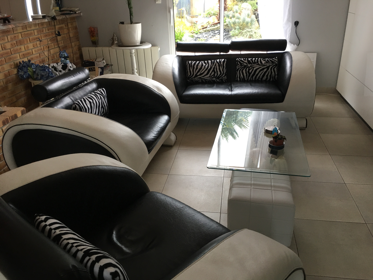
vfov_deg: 48.2
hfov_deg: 61.7
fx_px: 312
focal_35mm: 29
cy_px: 140
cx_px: 186
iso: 64
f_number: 2.2
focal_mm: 4.15
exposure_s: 1/17
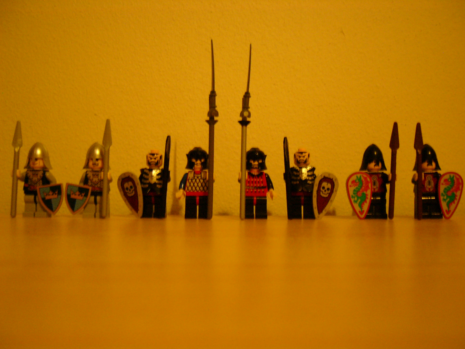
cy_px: 174
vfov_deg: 40.7
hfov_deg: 52.6
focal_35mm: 35
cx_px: 232
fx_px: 470
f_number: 2.8
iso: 200
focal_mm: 5.8
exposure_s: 1/8
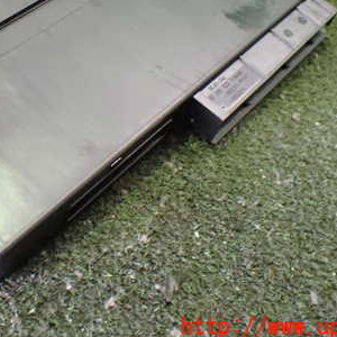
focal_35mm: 53
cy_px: 89
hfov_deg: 31.8
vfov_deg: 31.7
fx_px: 584
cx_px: 98
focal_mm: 5.4
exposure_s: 1/40
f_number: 2.3
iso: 800
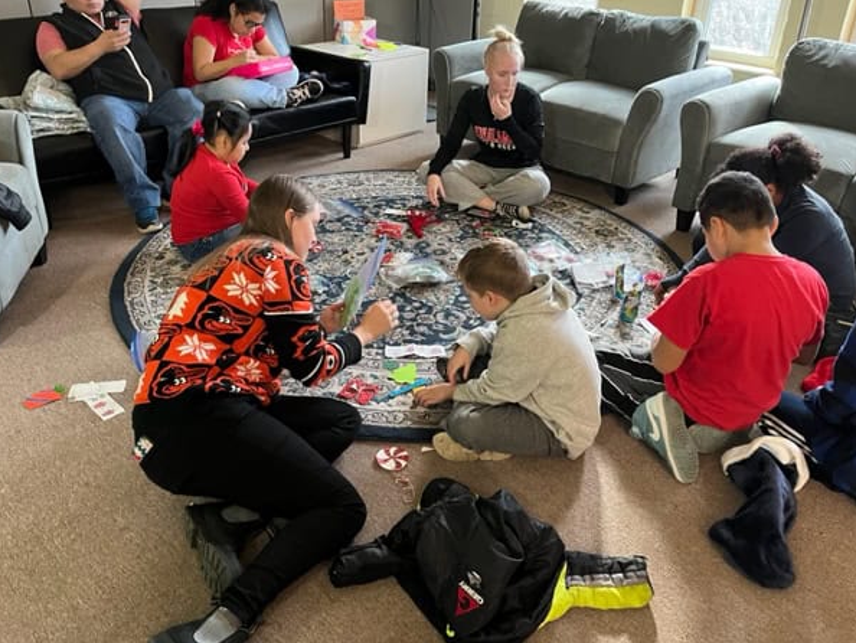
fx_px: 693
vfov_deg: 49.7
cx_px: 401
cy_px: 298
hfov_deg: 63.4
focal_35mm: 28
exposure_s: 1/40
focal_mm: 5.1
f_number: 1.6
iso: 400
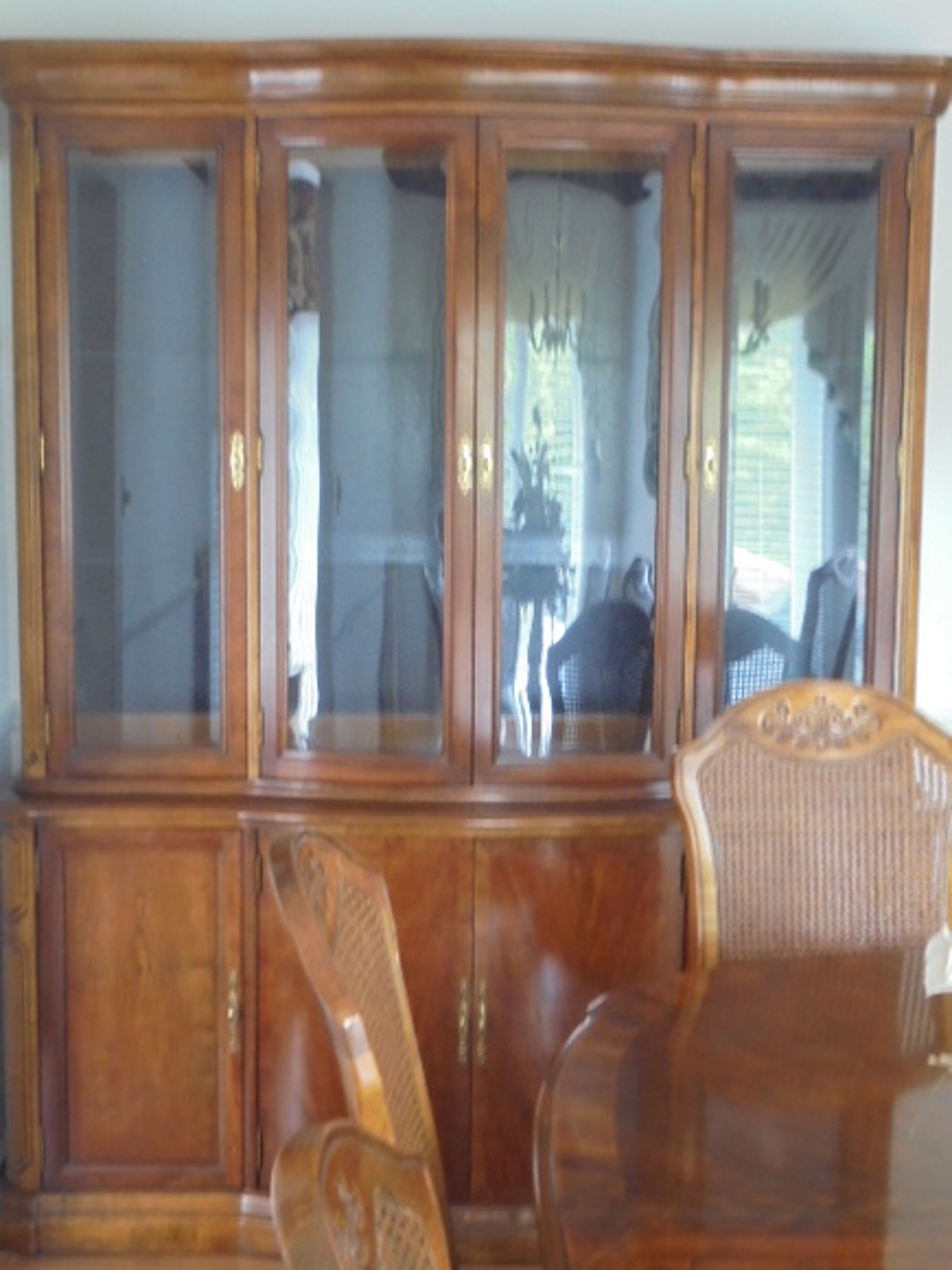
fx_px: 1797
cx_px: 476
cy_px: 635
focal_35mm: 49
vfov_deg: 38.9
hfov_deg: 29.7
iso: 400
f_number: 4.8
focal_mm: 8.9
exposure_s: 1/8
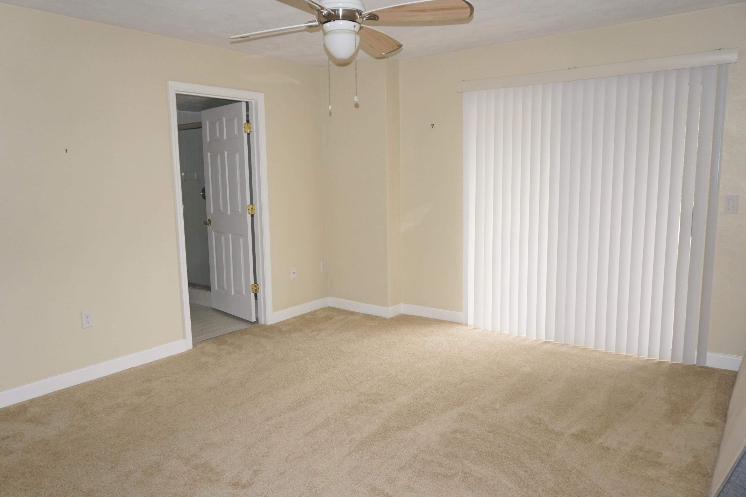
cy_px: 253
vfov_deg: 51.3
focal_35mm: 25
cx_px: 365
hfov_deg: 71.5
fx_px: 518
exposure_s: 1/160
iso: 640
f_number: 4
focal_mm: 16
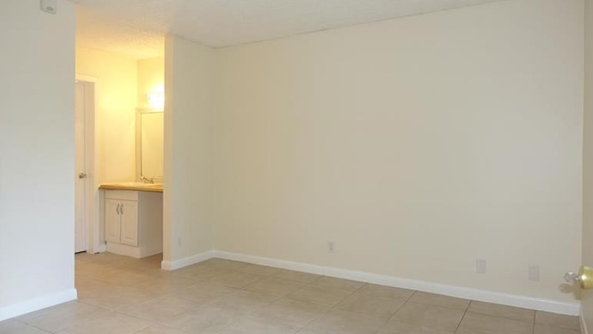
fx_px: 409
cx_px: 301
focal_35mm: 26
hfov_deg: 71.9
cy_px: 158
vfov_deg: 44.4
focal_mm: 8.8
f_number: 1.8
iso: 125
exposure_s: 1/40
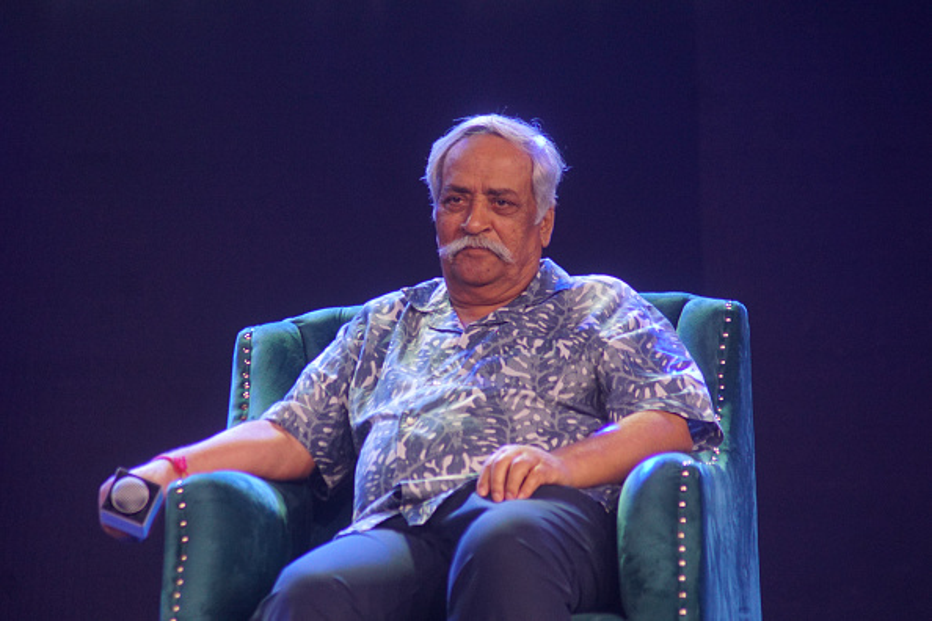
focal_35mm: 300
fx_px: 7766
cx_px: 466
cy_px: 310
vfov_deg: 4.6
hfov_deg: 6.9
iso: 800
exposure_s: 1/125
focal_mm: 200
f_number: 4.5
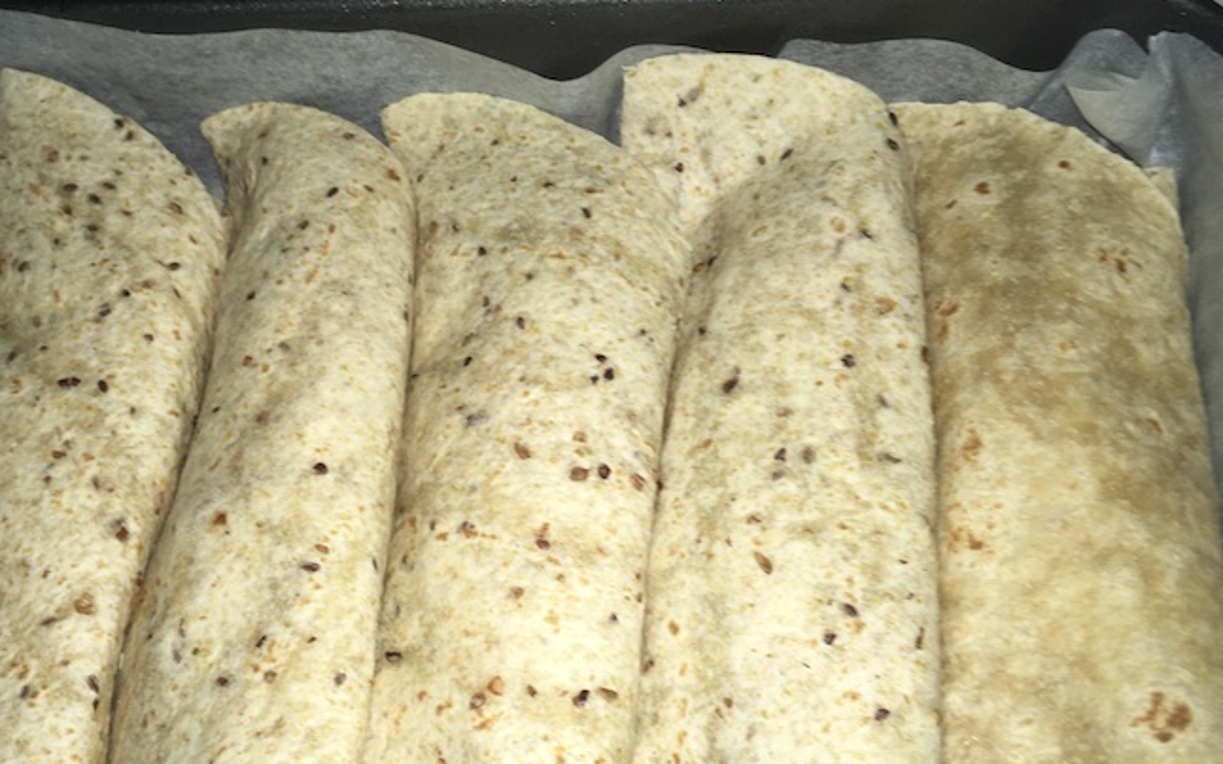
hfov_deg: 51.4
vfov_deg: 33.3
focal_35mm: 38
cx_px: 522
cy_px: 494
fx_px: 1266
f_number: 2.2
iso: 25
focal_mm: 4.15
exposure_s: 1/55
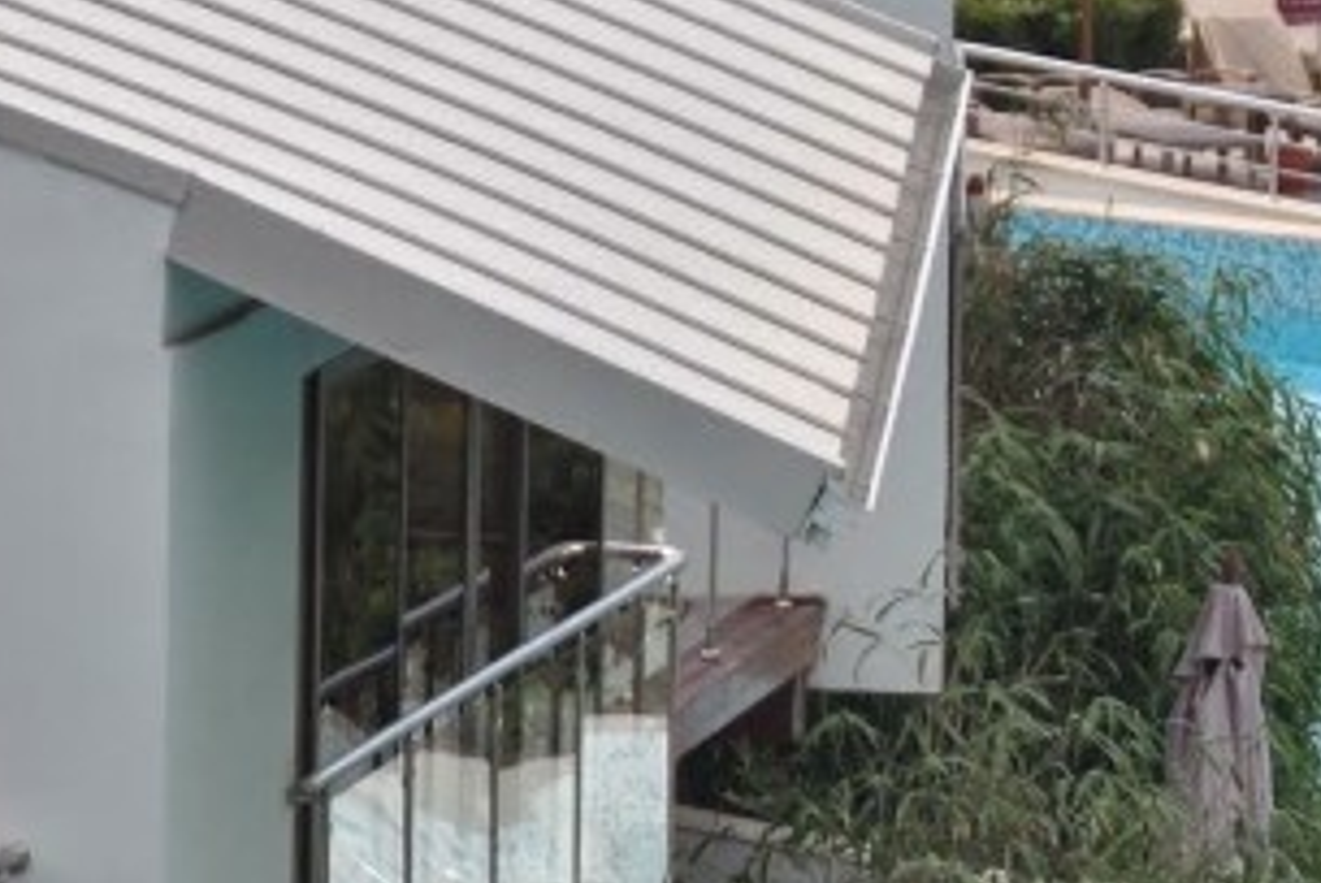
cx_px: 1592
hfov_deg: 3.5
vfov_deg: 2.3
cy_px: 753
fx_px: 21776
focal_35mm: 593
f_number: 5.6
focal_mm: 105
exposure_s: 1/500
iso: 100
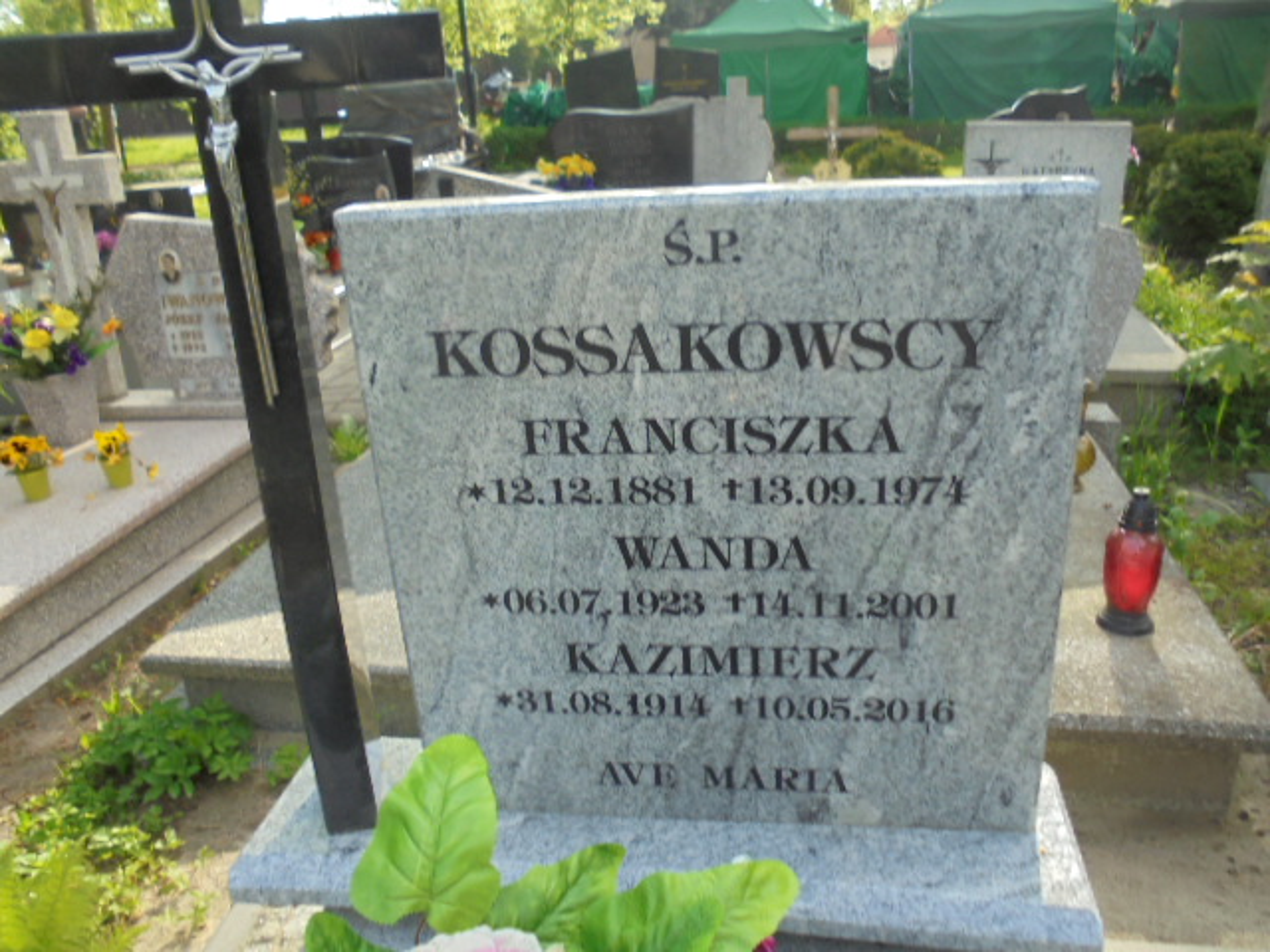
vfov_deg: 48.2
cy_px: 476
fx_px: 1064
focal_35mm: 29
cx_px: 635
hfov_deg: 61.7
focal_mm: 5.3
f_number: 3.7
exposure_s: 1/200
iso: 100
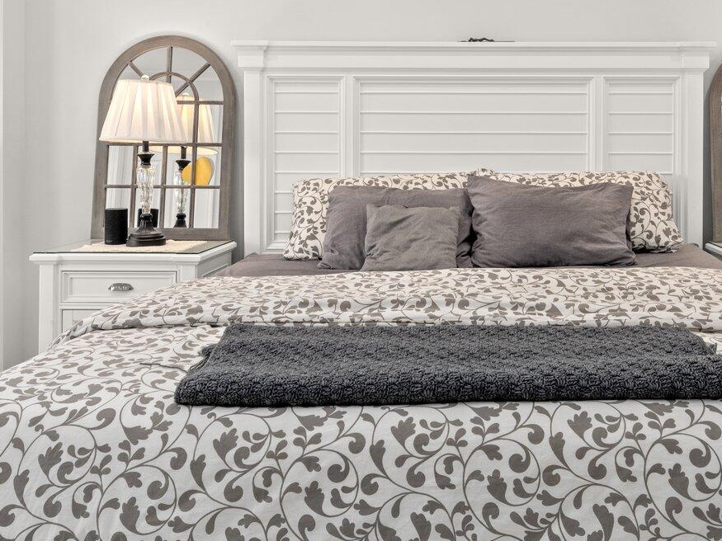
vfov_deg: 38.8
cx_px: 461
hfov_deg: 50.7
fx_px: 751
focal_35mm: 36
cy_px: 146
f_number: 9
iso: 500
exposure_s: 1/20
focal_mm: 16
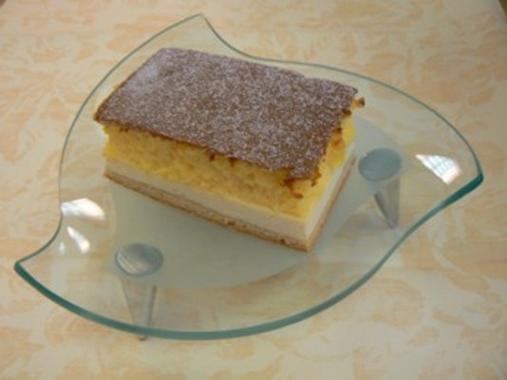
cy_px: 190
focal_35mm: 36
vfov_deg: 39.6
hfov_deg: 51.4
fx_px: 527
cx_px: 254
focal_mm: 6
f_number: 2.8
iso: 160
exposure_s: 1/30
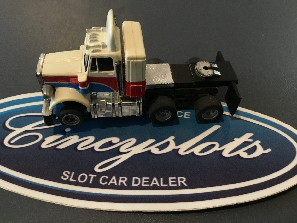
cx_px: 148
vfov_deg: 45.4
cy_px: 112
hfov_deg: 58.4
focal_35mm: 31
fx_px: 266
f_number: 2.4
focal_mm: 3.3
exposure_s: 1/24
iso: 200
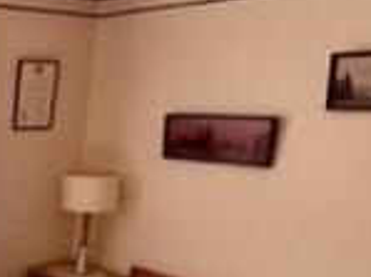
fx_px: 545
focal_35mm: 51
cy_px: 266
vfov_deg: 27.1
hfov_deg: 28.6
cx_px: -143
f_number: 1.8
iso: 32
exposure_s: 1/118
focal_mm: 1.57
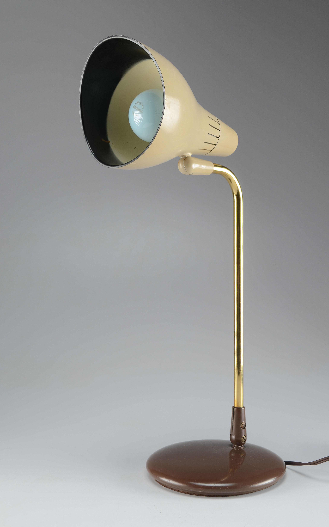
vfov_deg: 43.5
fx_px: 660
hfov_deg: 28.0
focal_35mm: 46
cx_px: 166
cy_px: 264
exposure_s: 1/80
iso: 100
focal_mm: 30
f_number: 10
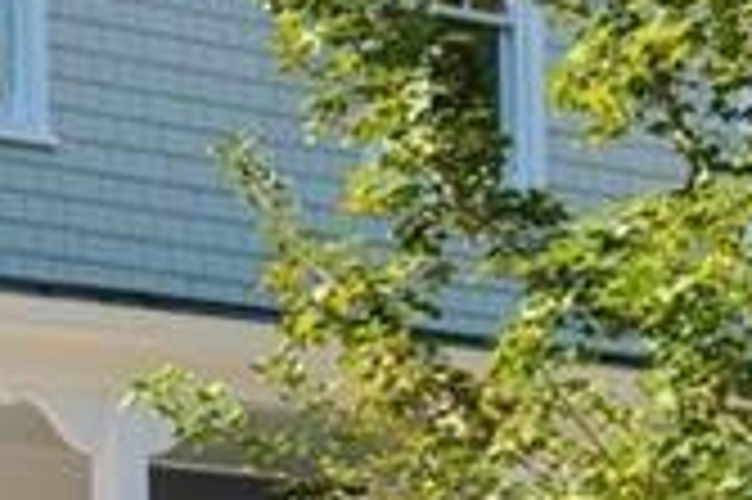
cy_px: 318
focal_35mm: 214
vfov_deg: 6.4
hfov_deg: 9.4
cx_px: -261
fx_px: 4466
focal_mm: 35
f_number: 6.3
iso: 250
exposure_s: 1/500
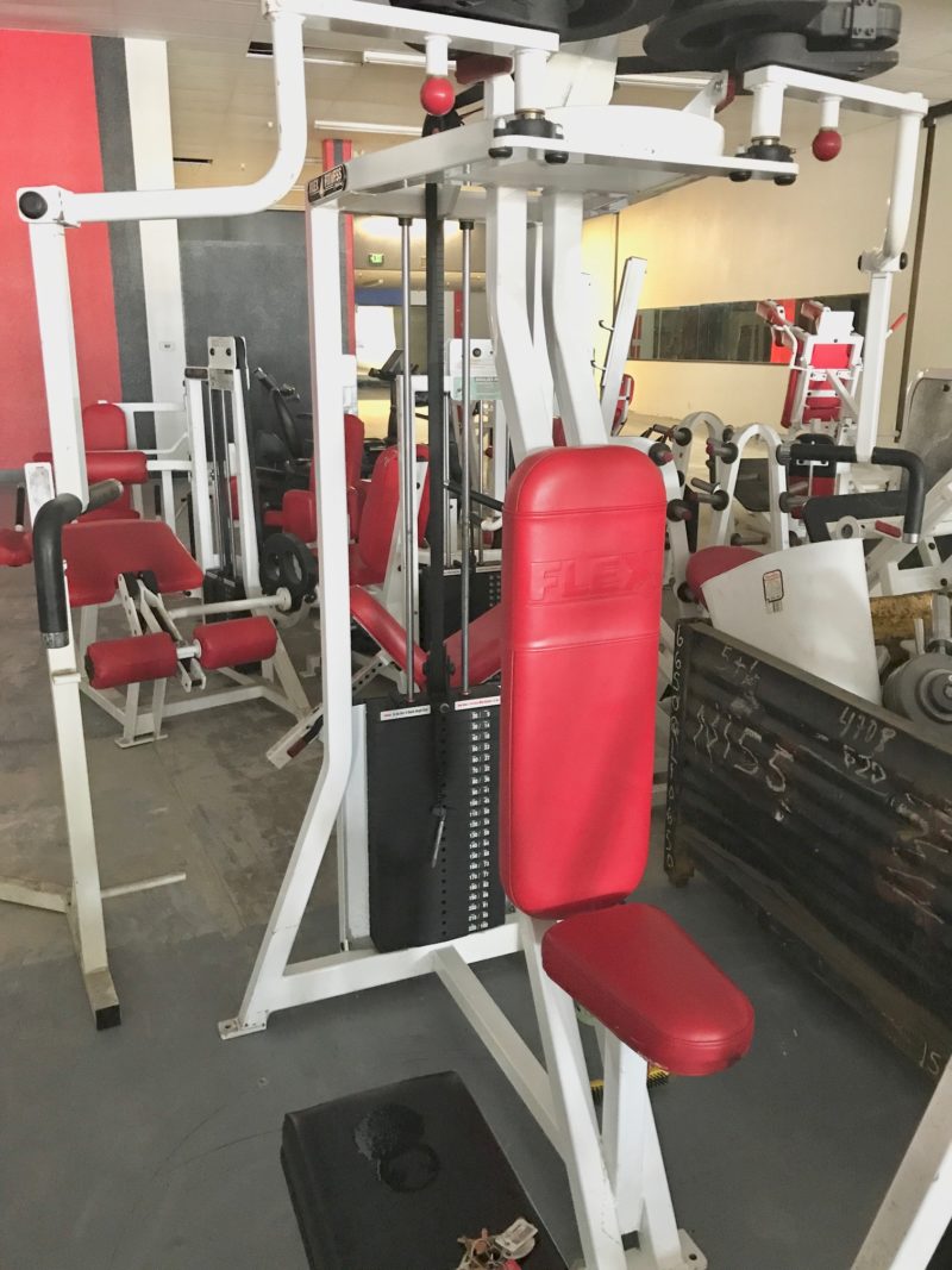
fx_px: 1027
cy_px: 635
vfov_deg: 63.4
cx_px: 476
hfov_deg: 49.7
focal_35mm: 28
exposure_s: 1/7
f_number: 1.8
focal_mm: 3.99
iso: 100
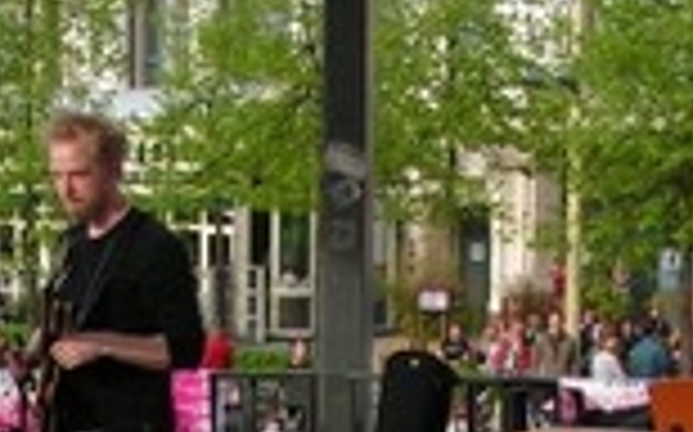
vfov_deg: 9.7
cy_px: 628
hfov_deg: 15.9
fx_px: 2472
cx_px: 238
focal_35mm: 131
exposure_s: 1/100
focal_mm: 6.3
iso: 50
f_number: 5.6
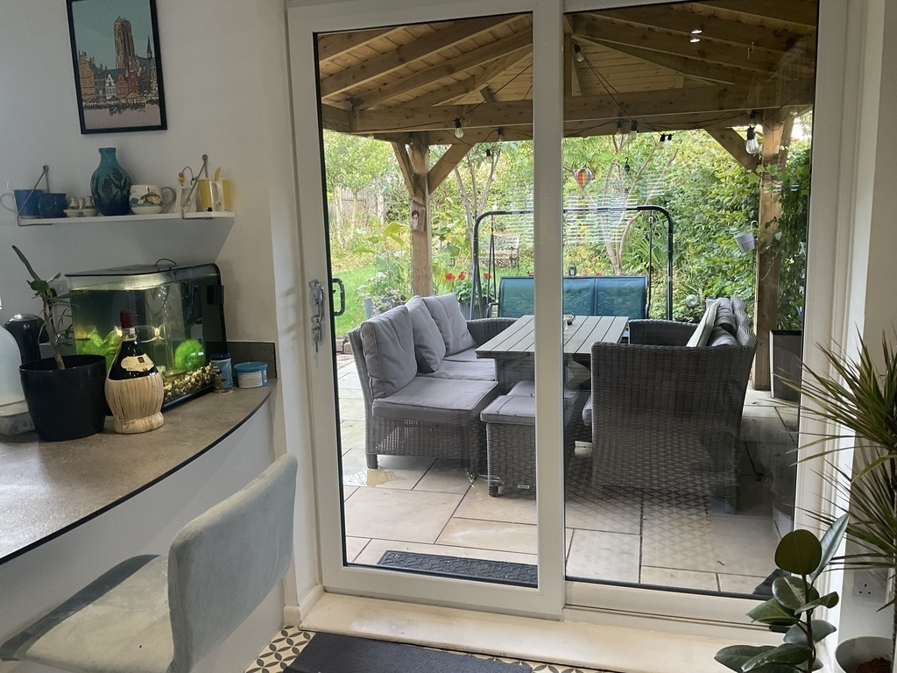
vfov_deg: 48.2
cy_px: 336
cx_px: 448
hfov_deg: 61.7
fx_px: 751
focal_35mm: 29
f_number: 1.8
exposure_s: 1/60
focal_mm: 3
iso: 50
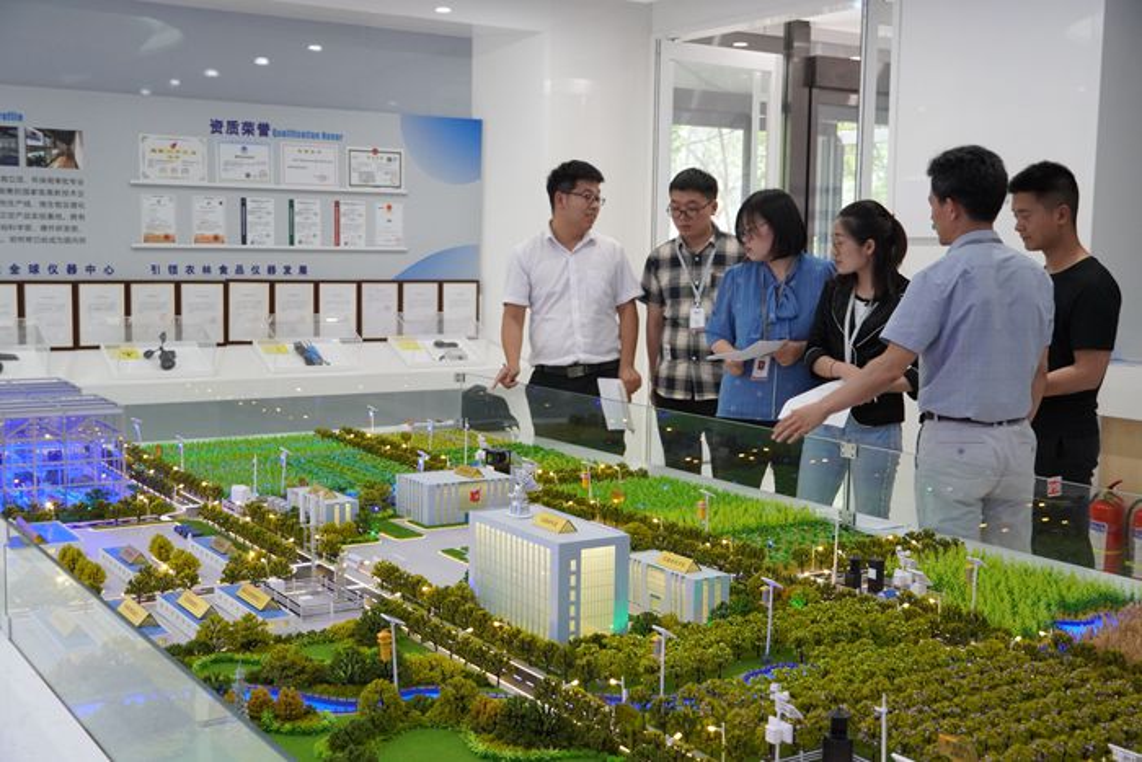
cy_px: 381
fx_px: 1428
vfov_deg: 29.9
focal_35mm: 45
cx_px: 571
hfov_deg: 43.6
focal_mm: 30
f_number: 4.5
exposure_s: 1/160
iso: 2000
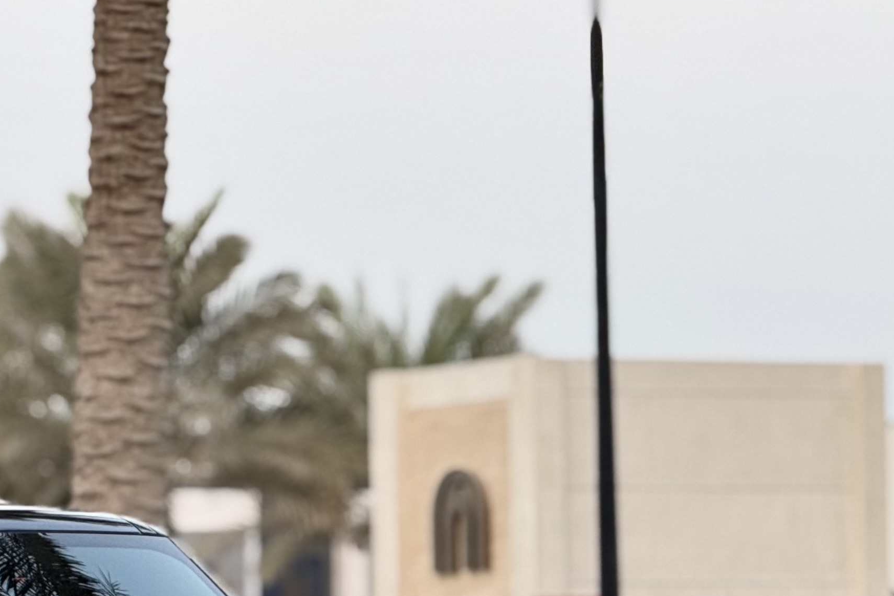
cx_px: -59
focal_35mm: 295
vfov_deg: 4.6
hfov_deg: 7.0
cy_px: 758
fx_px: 7325
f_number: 2.8
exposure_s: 1/99
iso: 125
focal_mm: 15.66
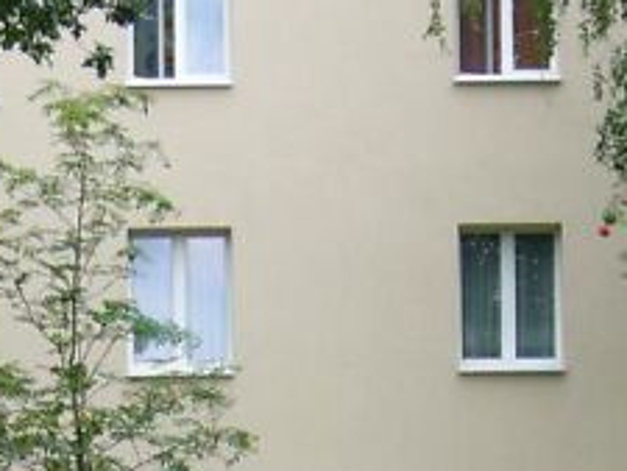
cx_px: 92
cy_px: 722
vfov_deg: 8.0
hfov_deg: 10.9
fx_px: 3280
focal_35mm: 181
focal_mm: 8.5
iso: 64
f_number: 3.4
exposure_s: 1/80
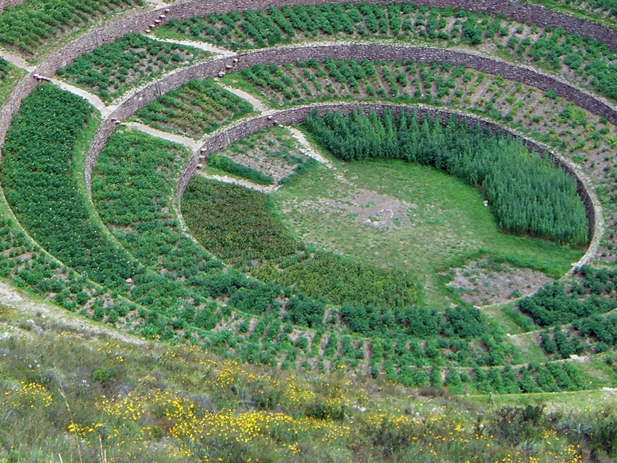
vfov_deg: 15.1
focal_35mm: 96
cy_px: -9
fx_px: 1711
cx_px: 172
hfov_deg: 20.3
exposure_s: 1/250
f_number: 4
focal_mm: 7.9
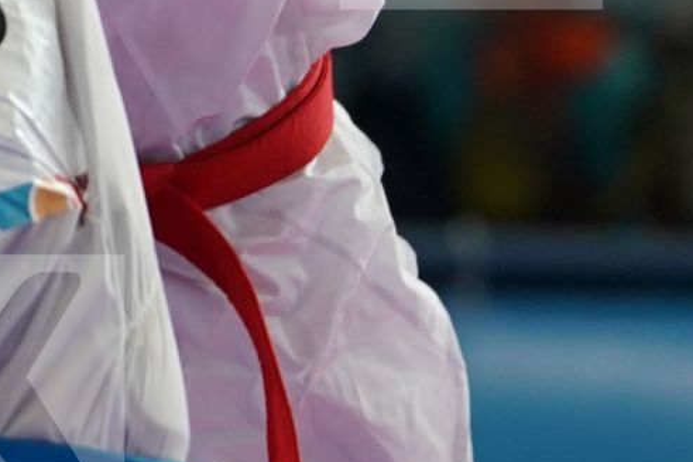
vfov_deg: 1.3
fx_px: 20609
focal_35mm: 1071
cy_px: -119
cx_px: -7
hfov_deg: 1.9
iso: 1250
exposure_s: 1/1000
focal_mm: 195
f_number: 2.8
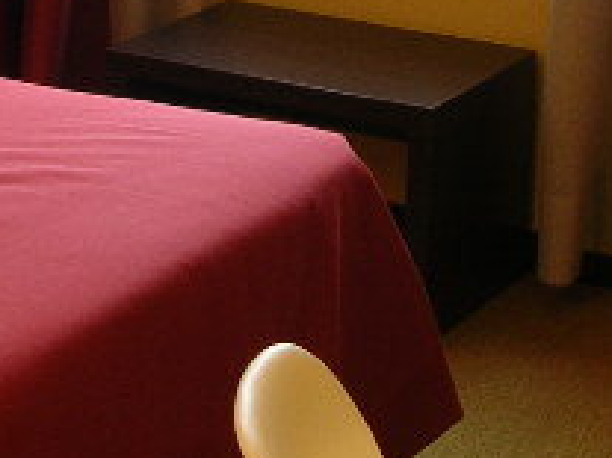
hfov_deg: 14.6
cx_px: 225
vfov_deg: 10.7
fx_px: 2385
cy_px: -152
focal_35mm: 135
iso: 50
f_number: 2.8
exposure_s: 1/11.2
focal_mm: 5.8
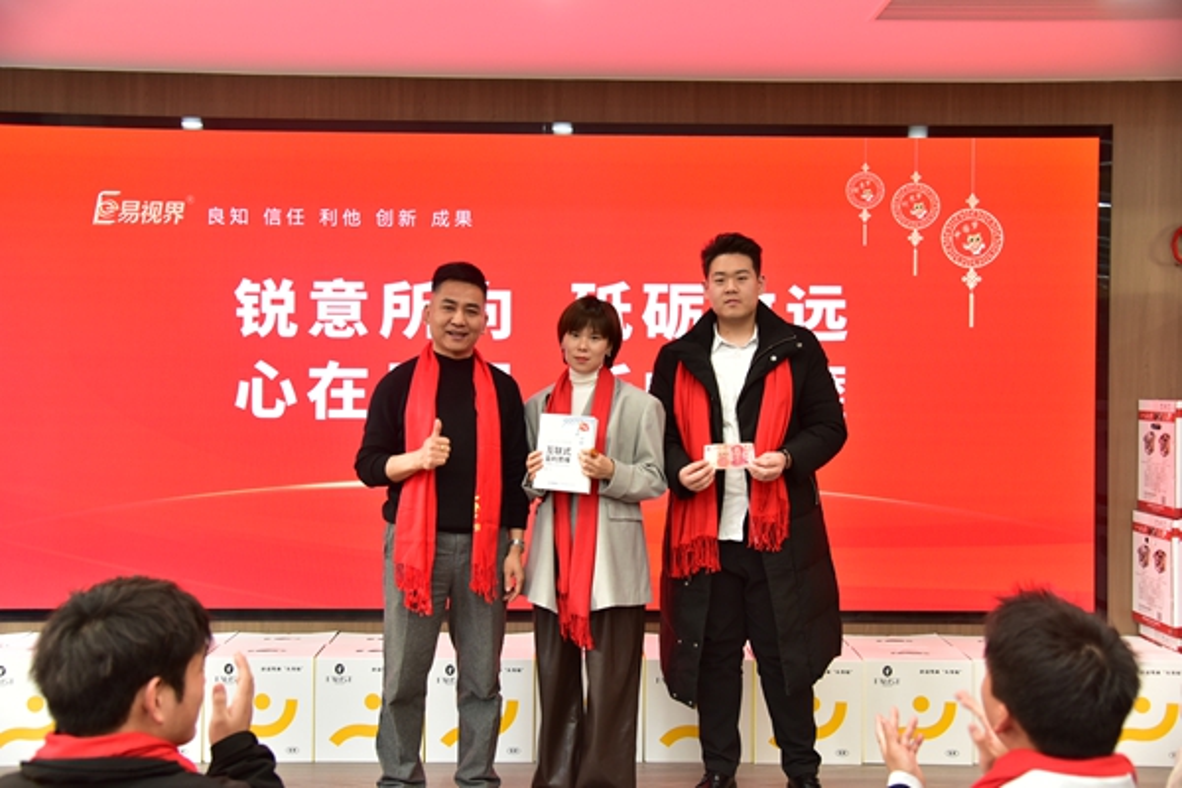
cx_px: 591
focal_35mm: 34
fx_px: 1116
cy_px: 394
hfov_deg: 55.8
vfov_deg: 38.9
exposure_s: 1/125
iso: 1400
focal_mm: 34
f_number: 4
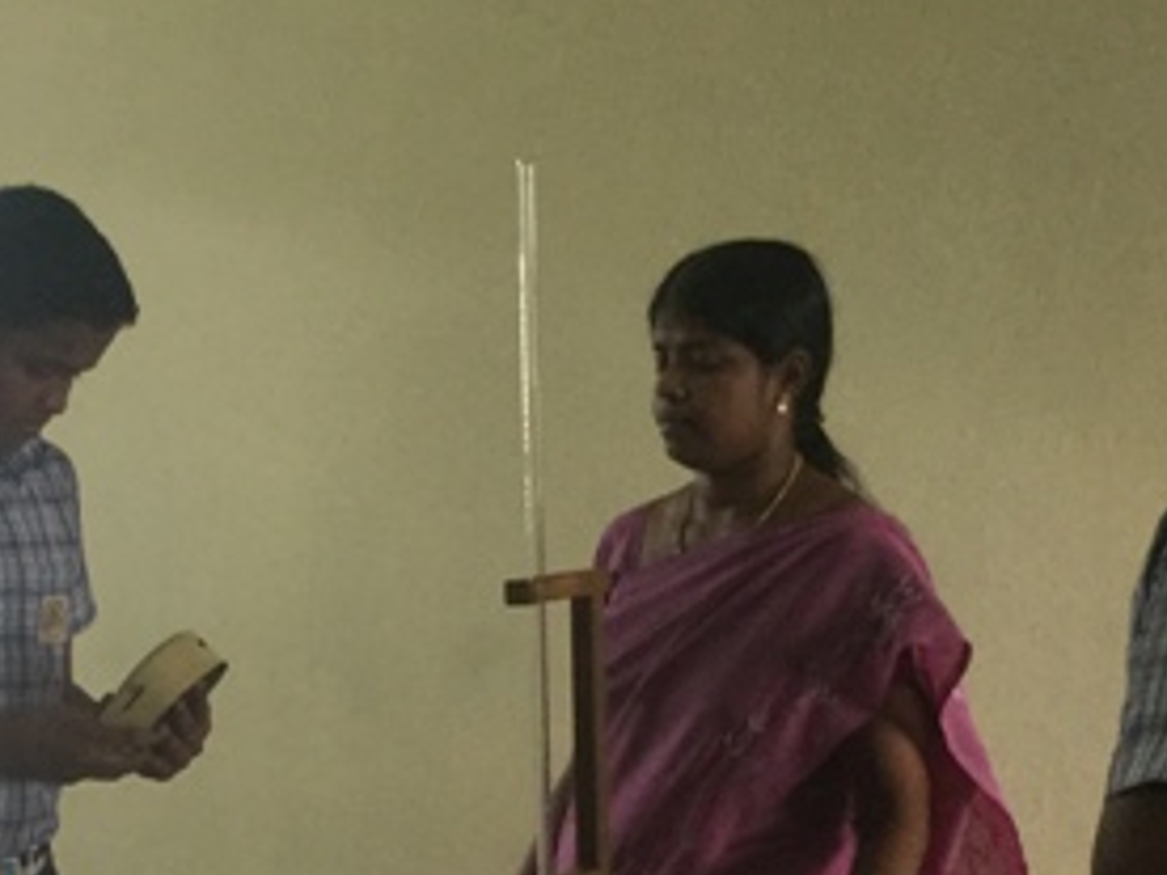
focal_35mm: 90
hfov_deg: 21.5
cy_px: 1014
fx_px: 3034
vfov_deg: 15.9
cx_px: 241
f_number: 2.4
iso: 64
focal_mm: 3.3
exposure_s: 1/33
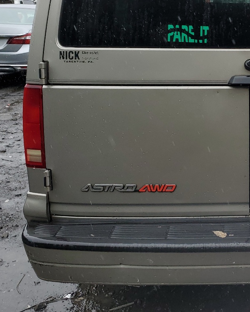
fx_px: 481
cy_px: 87
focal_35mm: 52
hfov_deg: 27.6
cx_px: 245
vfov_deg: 35.4
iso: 50
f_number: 1.5
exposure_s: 1/833
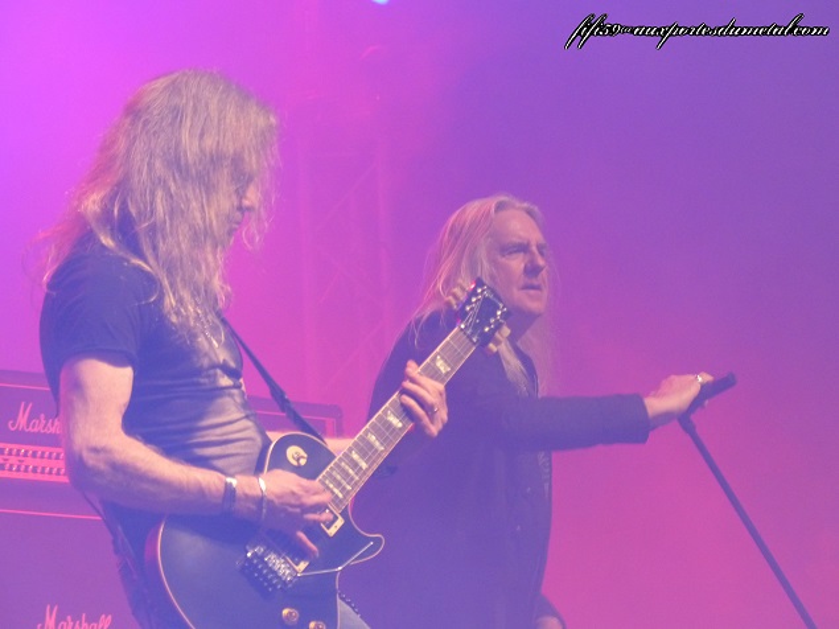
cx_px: 420
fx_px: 7197
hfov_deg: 6.7
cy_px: 314
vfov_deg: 5.0
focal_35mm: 297
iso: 400
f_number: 2.8
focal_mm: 53.4
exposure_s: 1/40
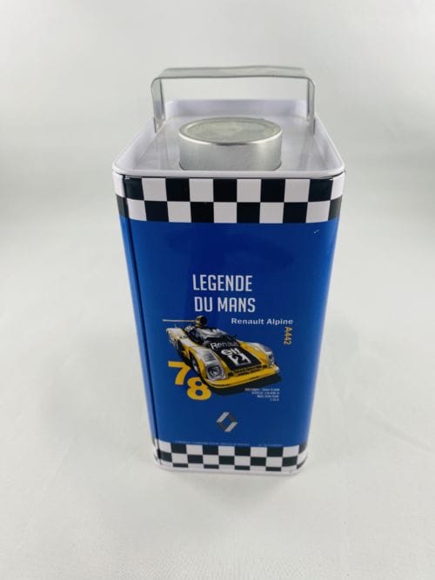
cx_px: 218
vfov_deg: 67.3
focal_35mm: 26
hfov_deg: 53.0
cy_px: 290
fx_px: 436
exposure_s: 1/100
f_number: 1.8
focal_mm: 4.25
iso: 64
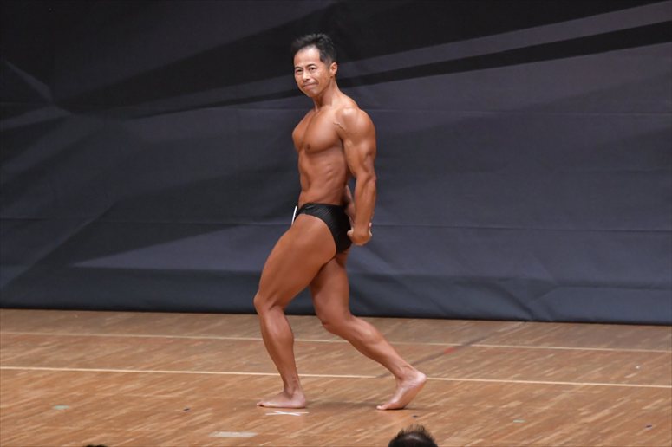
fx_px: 5597
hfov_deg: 6.9
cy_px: 224
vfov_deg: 4.6
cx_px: 336
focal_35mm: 300
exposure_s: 1/400
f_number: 5.6
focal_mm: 200
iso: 6400
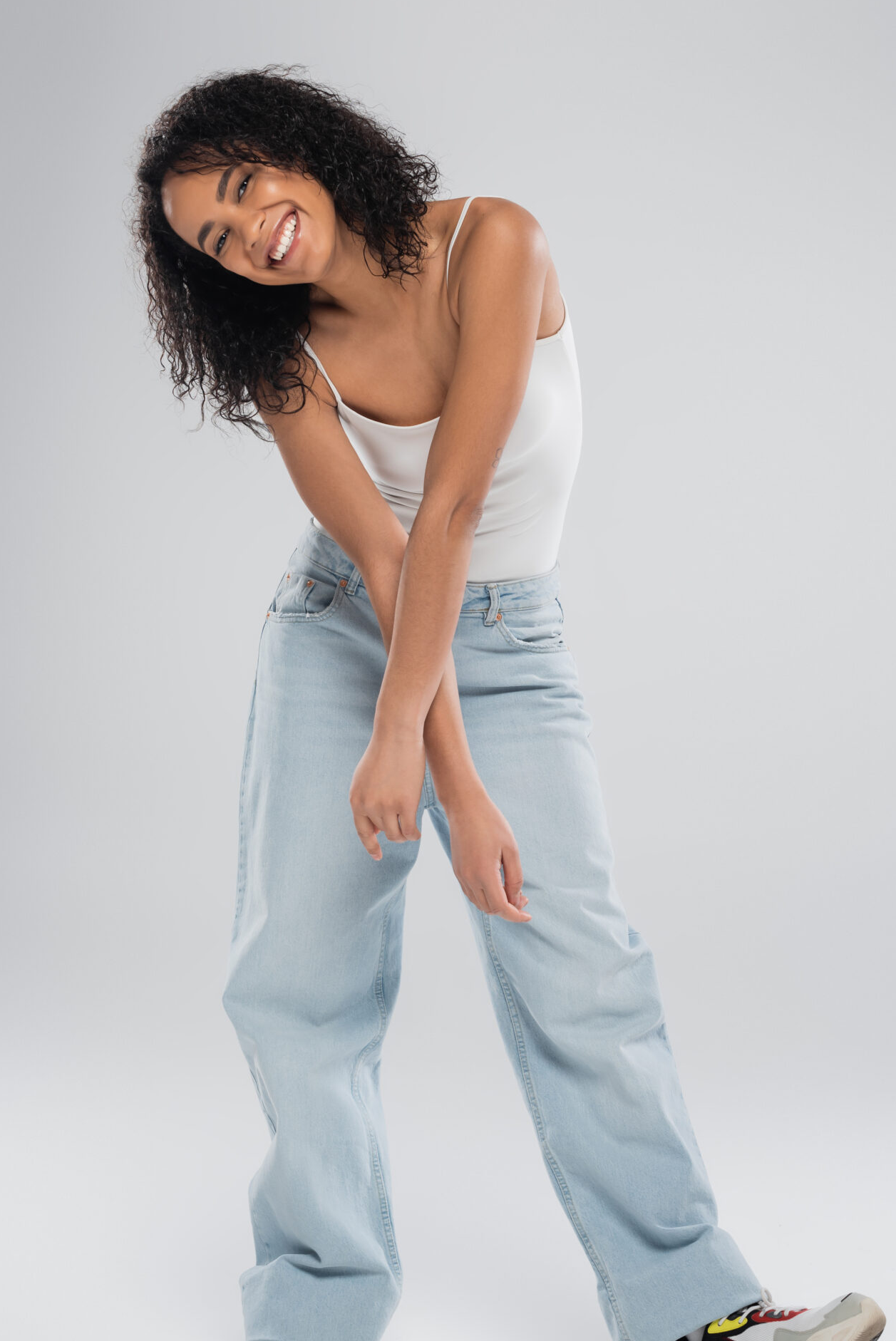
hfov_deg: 20.0
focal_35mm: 68
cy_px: 651
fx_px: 2535
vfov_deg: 29.6
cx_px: 520
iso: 100
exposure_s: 1/160
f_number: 5
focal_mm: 50
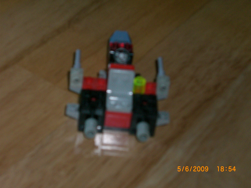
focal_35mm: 75
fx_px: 544
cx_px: 126
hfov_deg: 26.0
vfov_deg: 19.6
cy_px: 94
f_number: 4.5
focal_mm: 12.47
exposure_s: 1/30
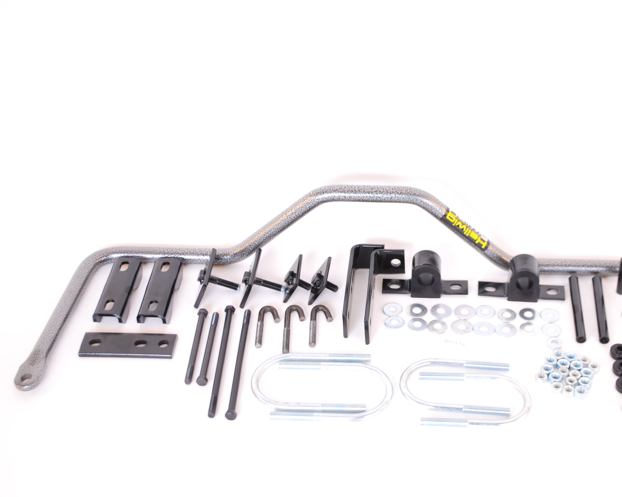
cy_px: 248
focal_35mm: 54
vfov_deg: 28.1
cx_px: 369
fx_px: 994
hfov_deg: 34.6
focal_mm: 32
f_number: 5
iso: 400
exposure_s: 1/60
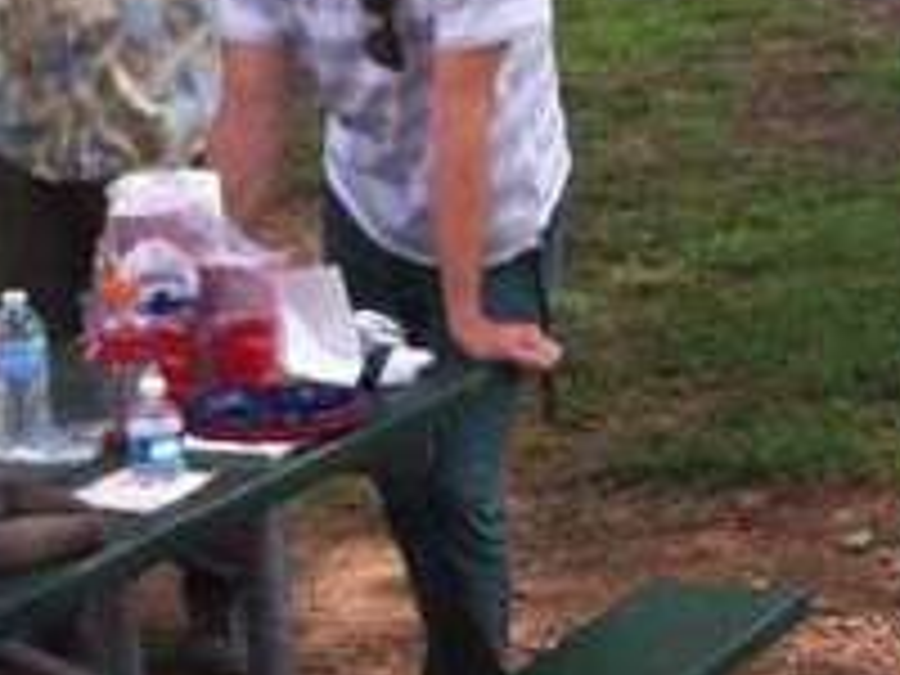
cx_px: 896
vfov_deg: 10.6
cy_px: 194
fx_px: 3640
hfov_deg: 13.9
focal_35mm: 140
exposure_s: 1/279
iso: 80
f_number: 2.8
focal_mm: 3.85
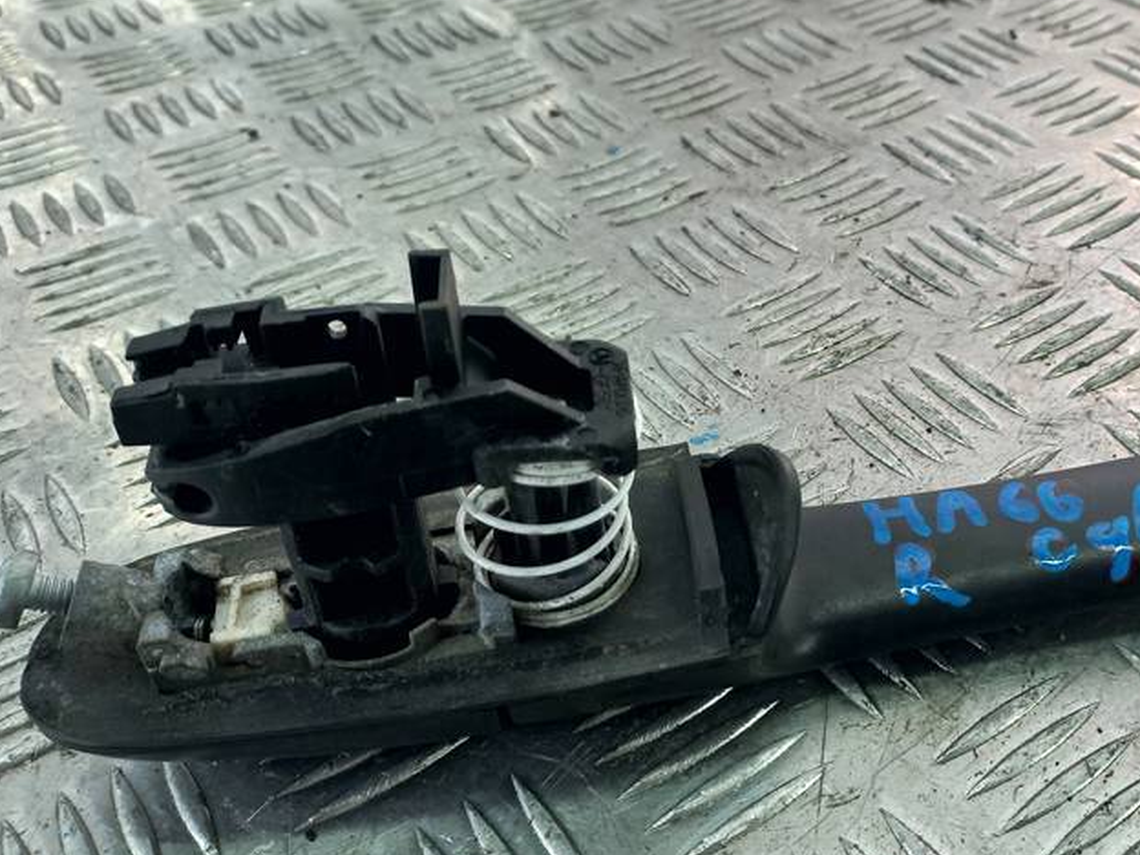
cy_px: 409
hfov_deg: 44.5
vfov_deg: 35.1
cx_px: 835
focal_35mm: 41
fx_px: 1350
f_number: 1.8
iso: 32
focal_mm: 4.6
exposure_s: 1/50
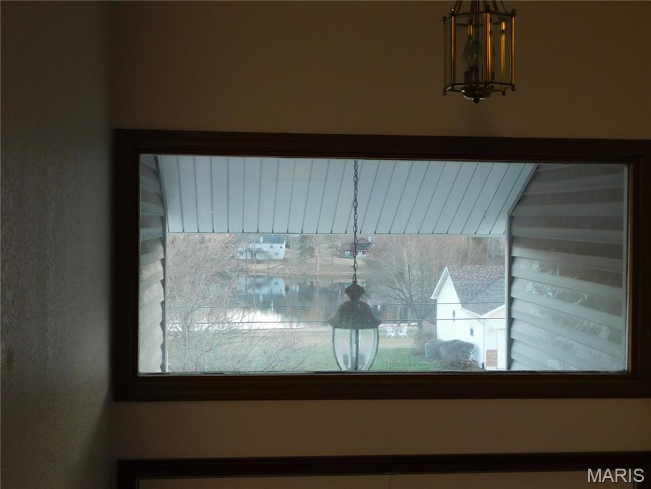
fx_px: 959
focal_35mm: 51
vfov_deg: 28.6
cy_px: 244
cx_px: 326
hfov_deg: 37.5
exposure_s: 1/30
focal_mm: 9
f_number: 3.8
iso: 200
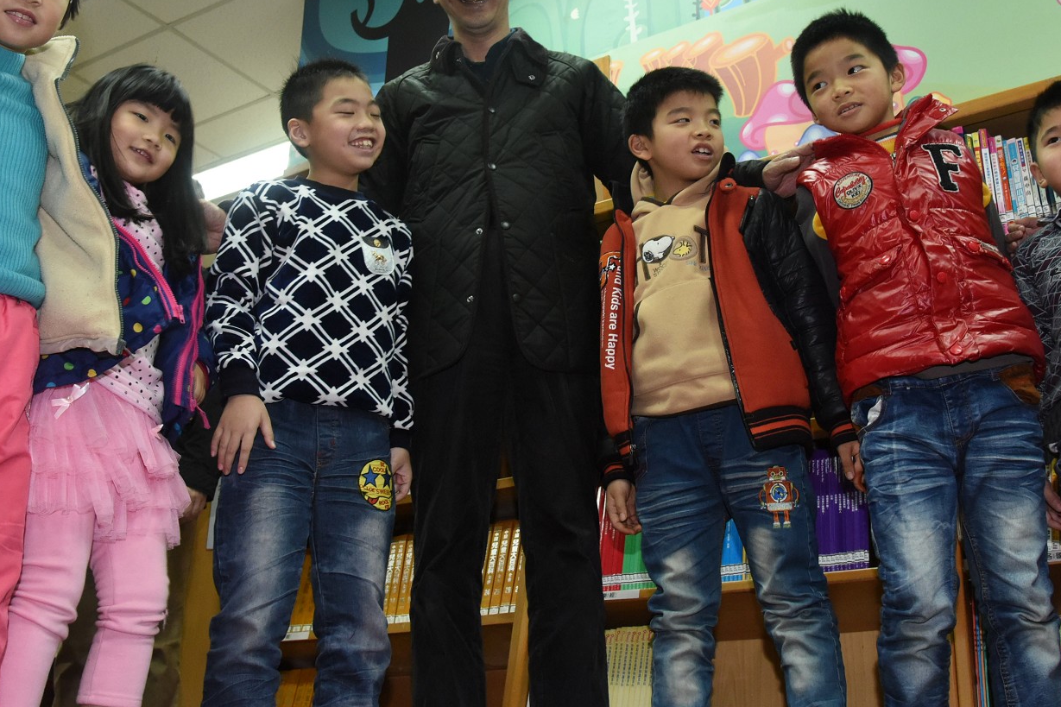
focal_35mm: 40
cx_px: 528
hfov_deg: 48.5
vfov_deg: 33.2
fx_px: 1179
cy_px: 246
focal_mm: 24
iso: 2500
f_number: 5.6
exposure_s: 1/125
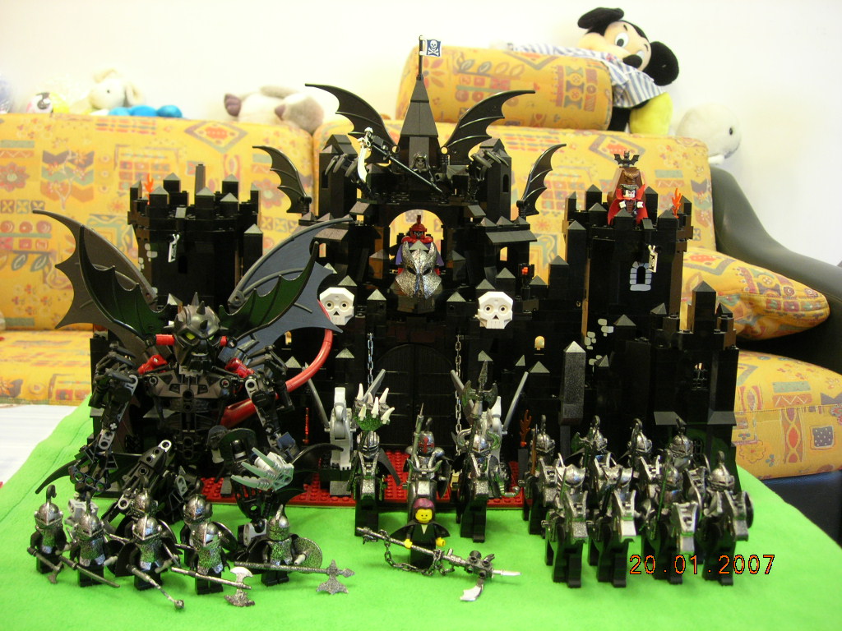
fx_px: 924
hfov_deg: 49.0
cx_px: 421
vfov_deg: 37.7
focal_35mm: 38
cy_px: 316
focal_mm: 7.8
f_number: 2.8
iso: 112
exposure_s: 1/4.1
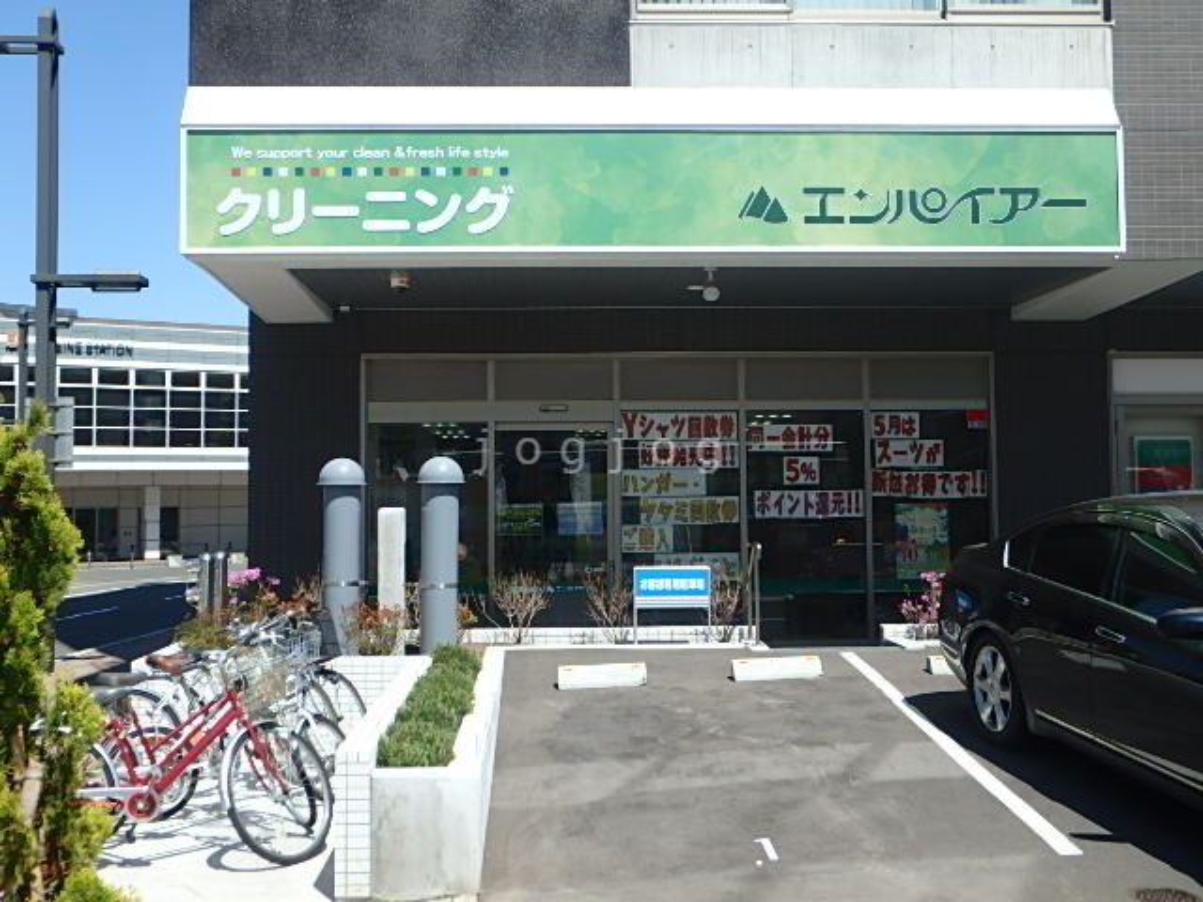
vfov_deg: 36.8
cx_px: 602
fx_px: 1355
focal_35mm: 39
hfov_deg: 47.9
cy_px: 451
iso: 125
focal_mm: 6.9
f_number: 5.1
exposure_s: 1/500
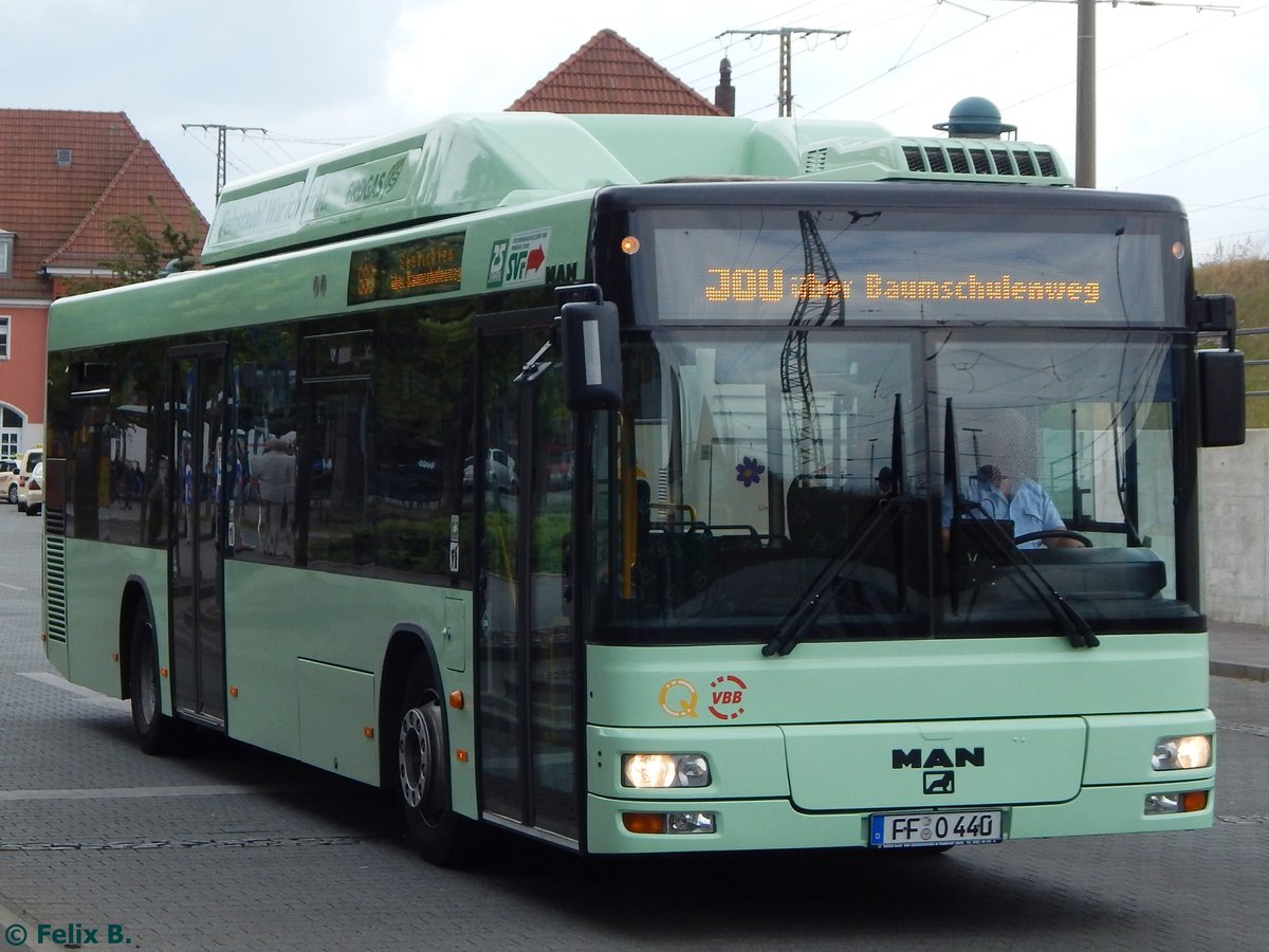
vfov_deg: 21.3
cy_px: 476
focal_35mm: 69
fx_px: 2529
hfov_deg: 28.2
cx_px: 634
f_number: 4.1
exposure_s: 1/800
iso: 125
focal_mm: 12.3
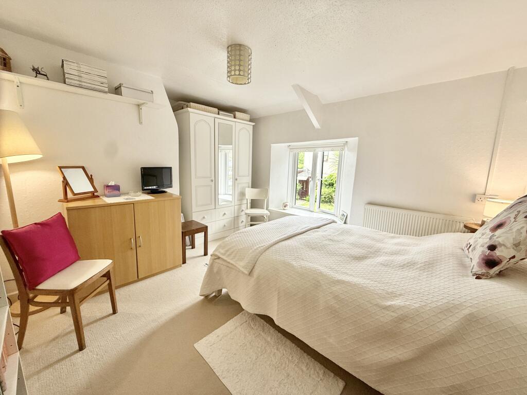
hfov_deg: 102.1
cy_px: 198
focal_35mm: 14
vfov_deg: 85.7
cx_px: 264
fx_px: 213
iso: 64
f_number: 2.2
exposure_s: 1/105
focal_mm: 2.22
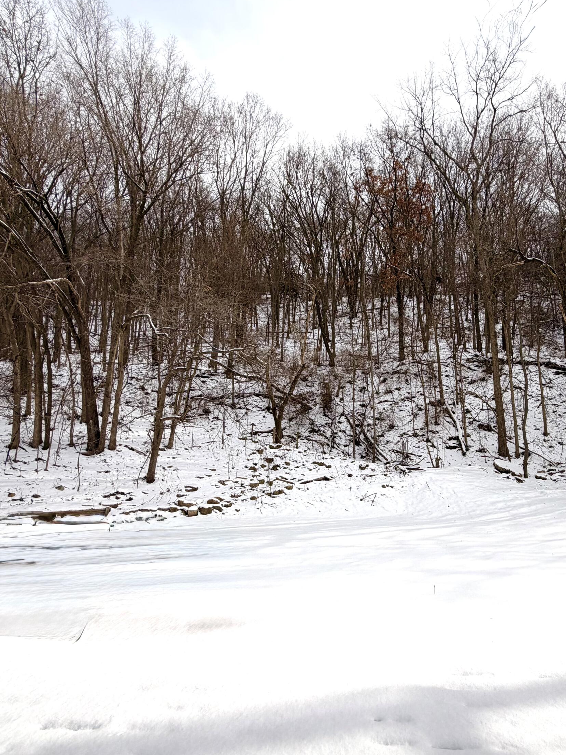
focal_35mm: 19
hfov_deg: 67.1
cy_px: 380
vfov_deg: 84.7
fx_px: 414
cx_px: 370
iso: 20
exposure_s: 1/942
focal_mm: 2.22
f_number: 2.2
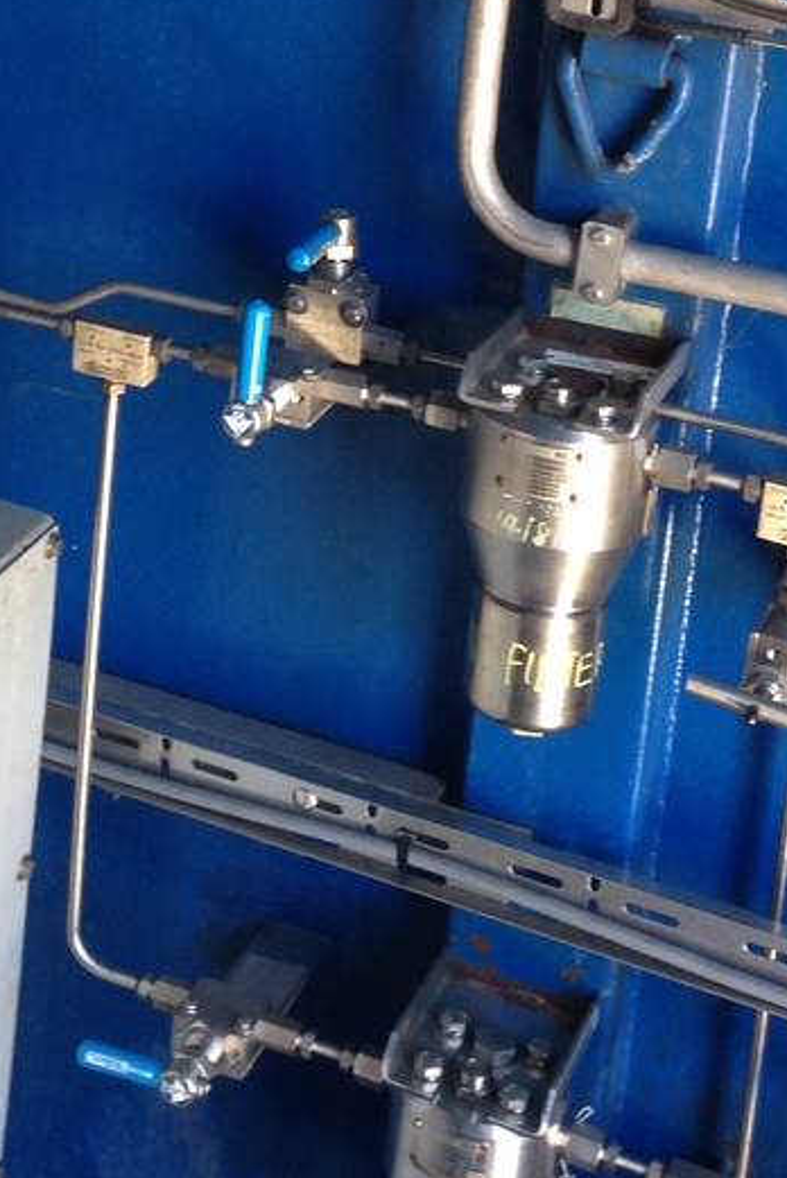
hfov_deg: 17.2
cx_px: 215
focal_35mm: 79
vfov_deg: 24.4
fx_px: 2587
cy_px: -14
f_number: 2.4
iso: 50
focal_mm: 4.12
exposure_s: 1/24
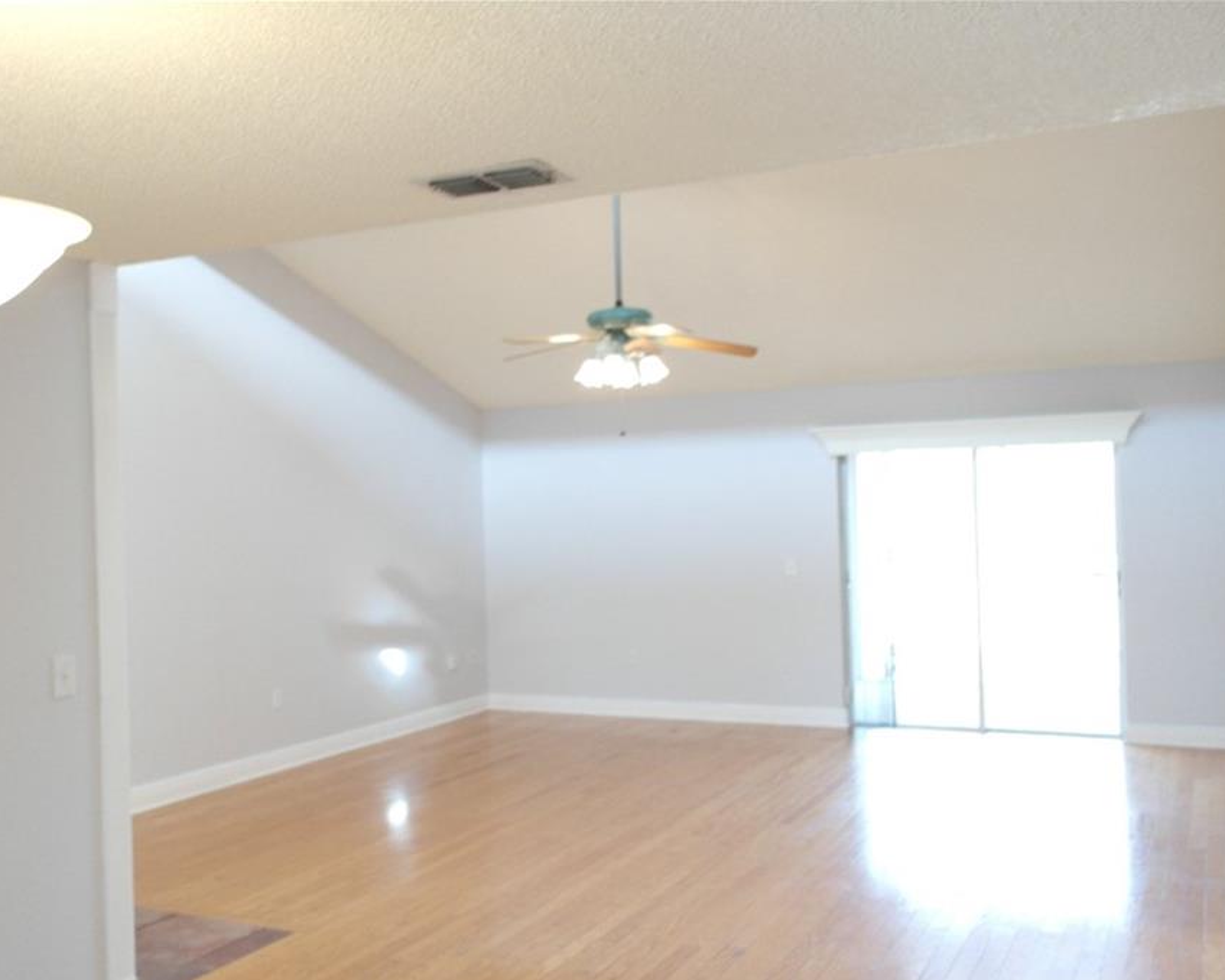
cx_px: 572
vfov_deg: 43.3
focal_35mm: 34
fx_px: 1232
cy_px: 491
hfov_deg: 52.8
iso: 400
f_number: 3.5
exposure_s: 1/30
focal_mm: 20
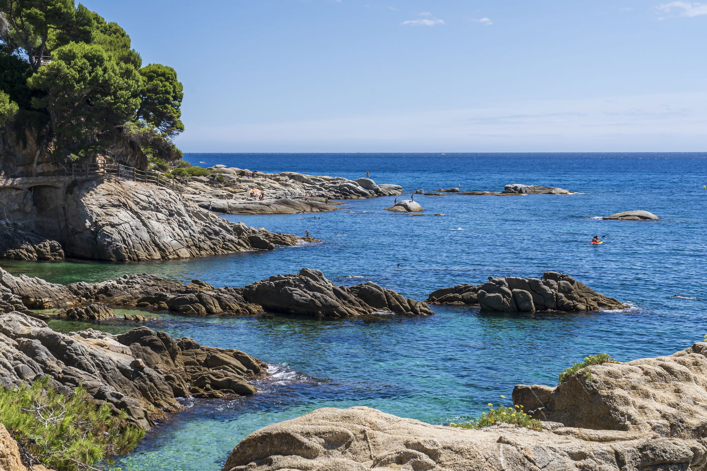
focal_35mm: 61
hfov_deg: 32.9
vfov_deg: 22.2
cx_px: 313
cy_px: 239
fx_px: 1198
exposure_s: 1/160
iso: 100
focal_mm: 53
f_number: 11
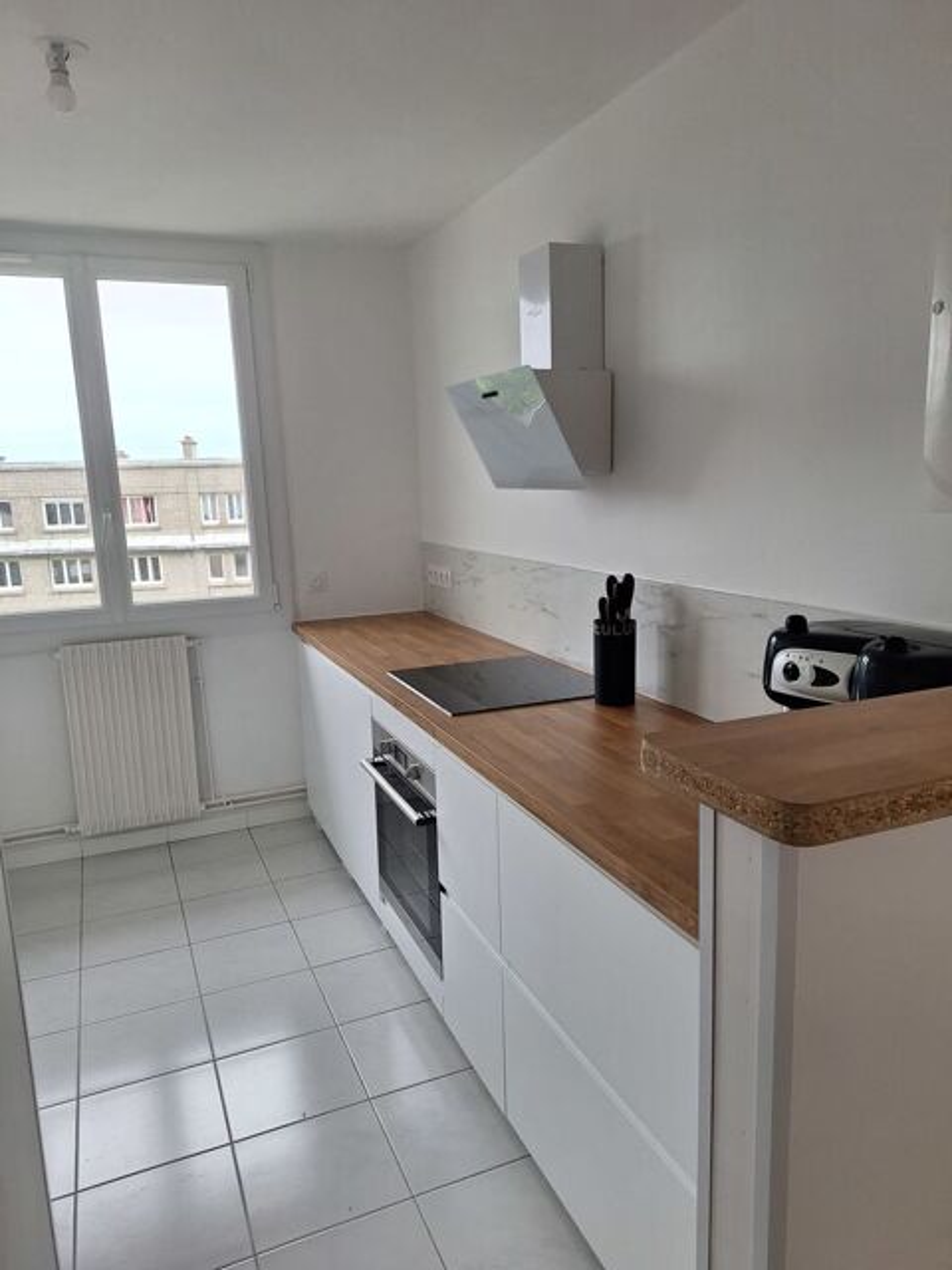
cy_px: 635
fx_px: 843
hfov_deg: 58.9
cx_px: 476
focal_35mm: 23
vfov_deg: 73.9
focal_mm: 5.54
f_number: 1.8
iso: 40
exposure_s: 1/151
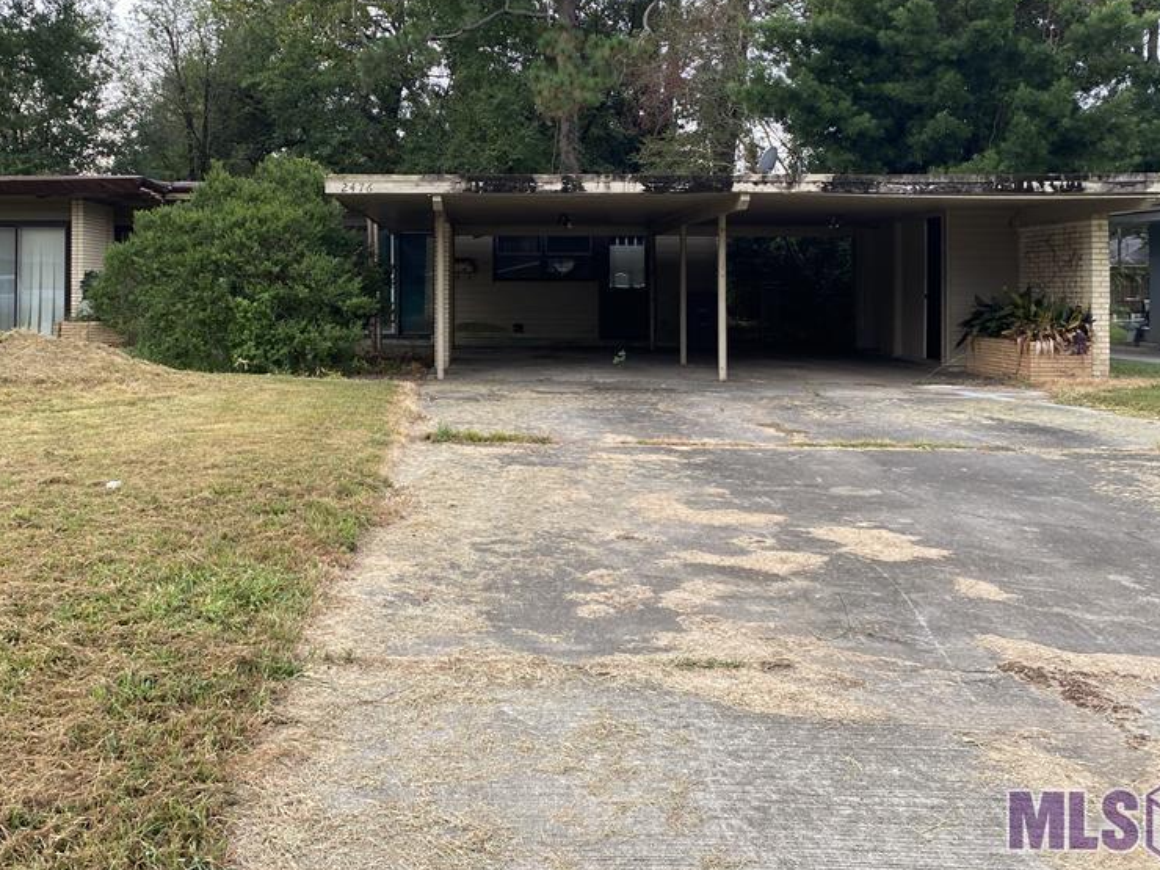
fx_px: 1206
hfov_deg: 50.8
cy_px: 279
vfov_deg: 39.1
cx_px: 437
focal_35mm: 36
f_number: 1.8
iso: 80
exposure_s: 1/121
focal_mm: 4.25
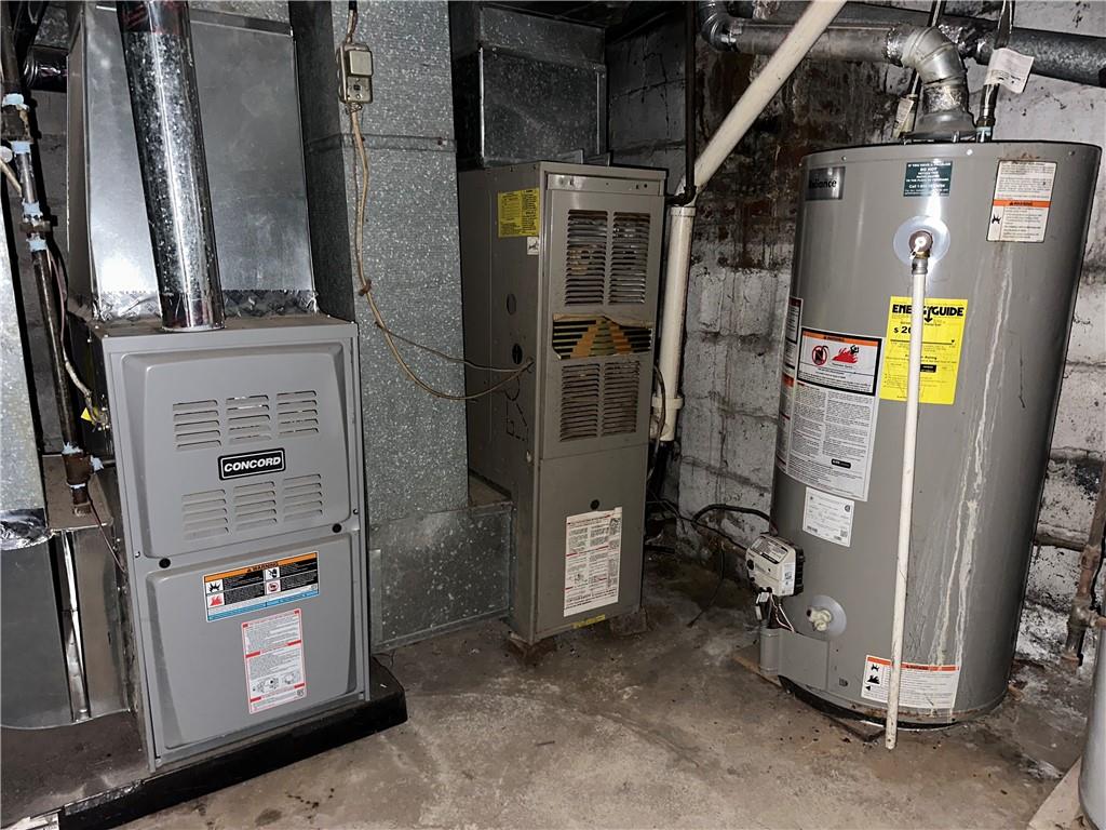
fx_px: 767
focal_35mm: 24
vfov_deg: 56.8
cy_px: 415
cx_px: 553
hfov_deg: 71.6
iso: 200
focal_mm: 6.86
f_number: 1.78
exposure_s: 1/4
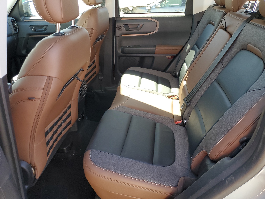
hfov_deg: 67.3
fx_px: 199
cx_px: 132
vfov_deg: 53.1
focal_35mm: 26
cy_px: 100
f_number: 1.5
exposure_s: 1/120
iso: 56
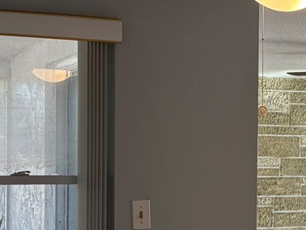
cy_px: 191
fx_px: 973
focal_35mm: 110
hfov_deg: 17.3
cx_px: 328
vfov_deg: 13.4
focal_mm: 5.96
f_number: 1.6
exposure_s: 1/120
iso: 80
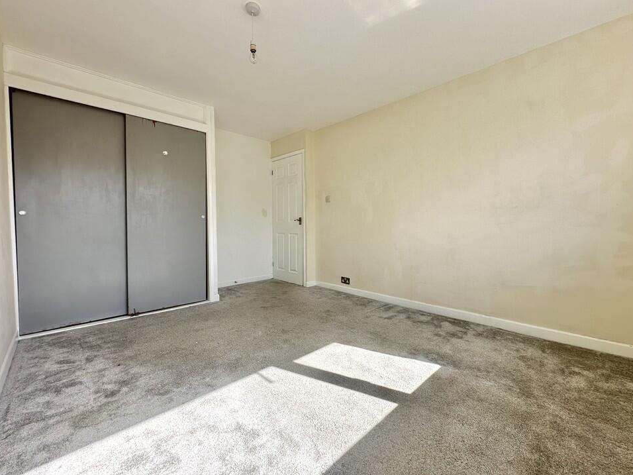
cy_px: 233
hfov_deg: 98.1
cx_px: 325
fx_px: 274
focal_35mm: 15
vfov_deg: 81.7
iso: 40
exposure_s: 1/430
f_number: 2.2
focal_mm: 2.22
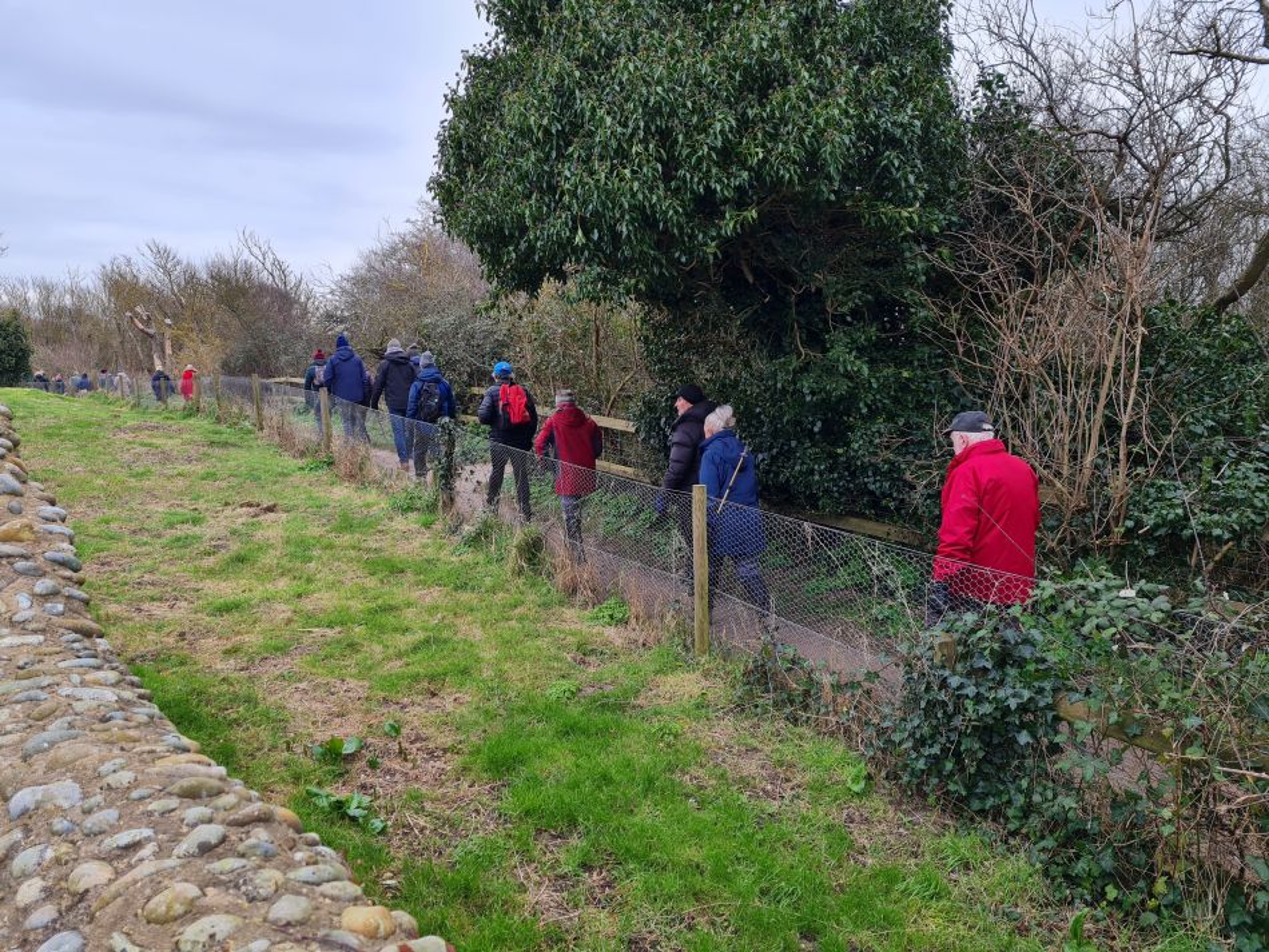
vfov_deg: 53.1
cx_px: 634
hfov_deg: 67.3
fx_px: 953
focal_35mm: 26
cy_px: 476
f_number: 1.8
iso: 50
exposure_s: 1/211
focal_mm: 5.4
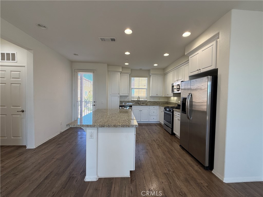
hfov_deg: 102.1
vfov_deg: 85.7
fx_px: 106
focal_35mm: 14
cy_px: 98
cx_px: 132
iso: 80
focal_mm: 2.22
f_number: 2.2
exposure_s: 1/120
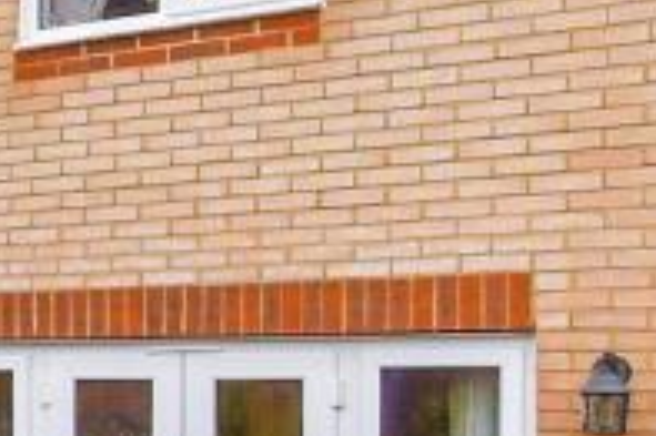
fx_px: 1420
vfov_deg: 17.2
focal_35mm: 78
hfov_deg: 15.5
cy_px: 398
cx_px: -872
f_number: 8
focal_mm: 10
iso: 320
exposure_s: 1/160
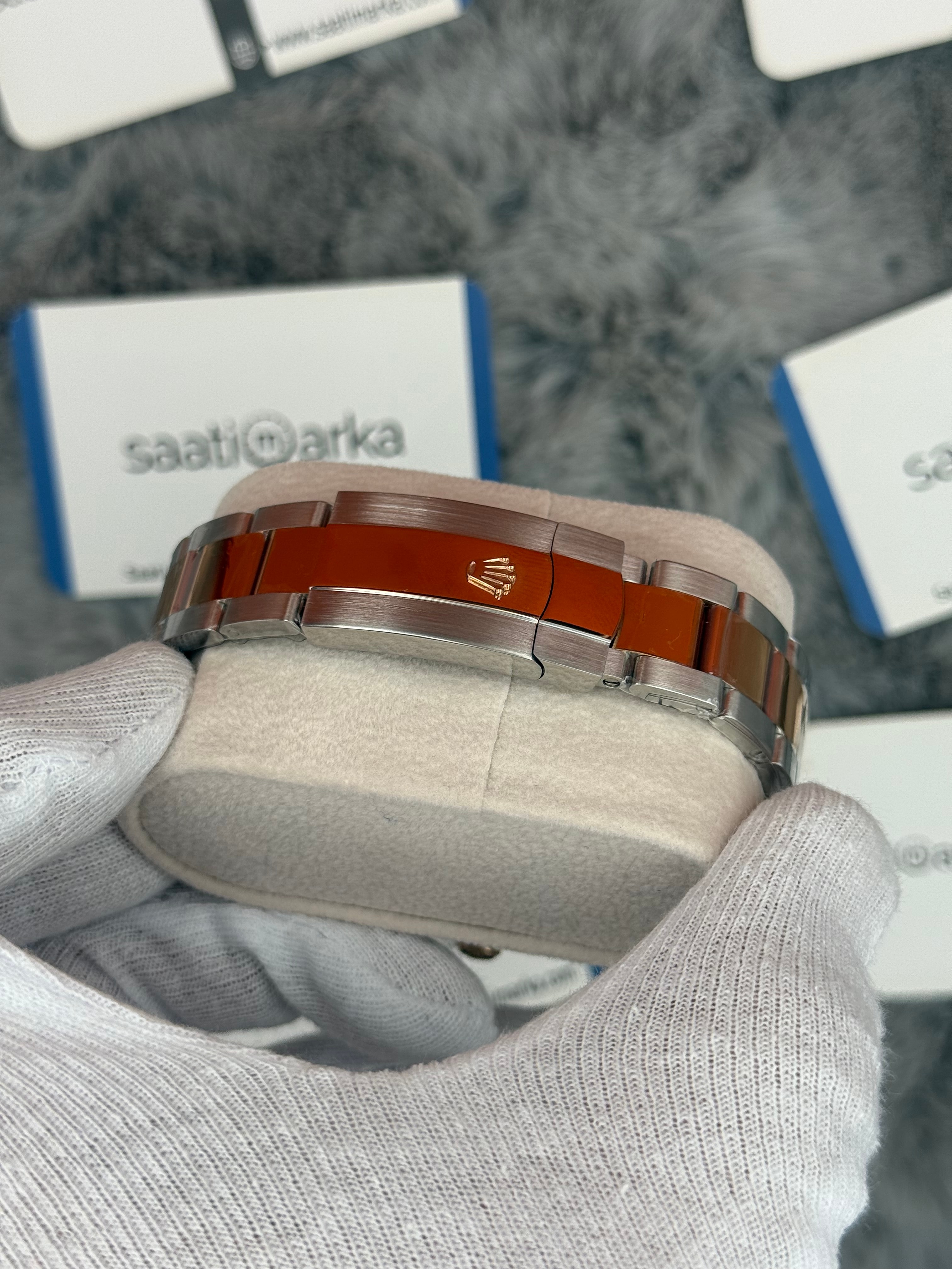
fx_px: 1760
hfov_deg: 30.3
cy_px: 634
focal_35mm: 48
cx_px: 476
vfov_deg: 39.7
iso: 64
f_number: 1.78
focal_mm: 6.76
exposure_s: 1/928
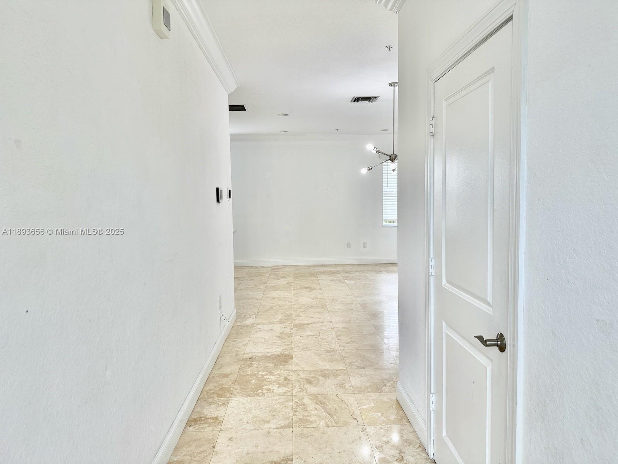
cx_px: 309
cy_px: 232
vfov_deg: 56.8
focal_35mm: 24
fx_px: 428
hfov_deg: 71.6
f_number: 1.78
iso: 50
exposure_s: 1/123
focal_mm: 6.86
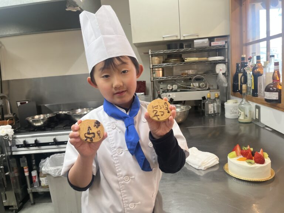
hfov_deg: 67.3
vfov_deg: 53.1
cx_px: 142
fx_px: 213
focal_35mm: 26
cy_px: 106
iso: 125
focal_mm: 5.1
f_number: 1.6
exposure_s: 1/120
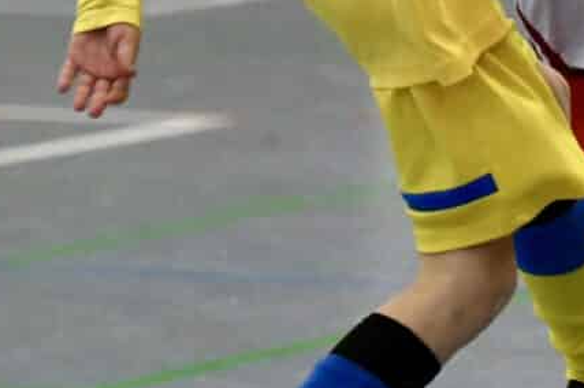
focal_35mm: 768
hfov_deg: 2.7
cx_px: 555
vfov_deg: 1.8
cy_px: -53
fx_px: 12449
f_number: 2.8
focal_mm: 160
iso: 5000
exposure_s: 1/1250
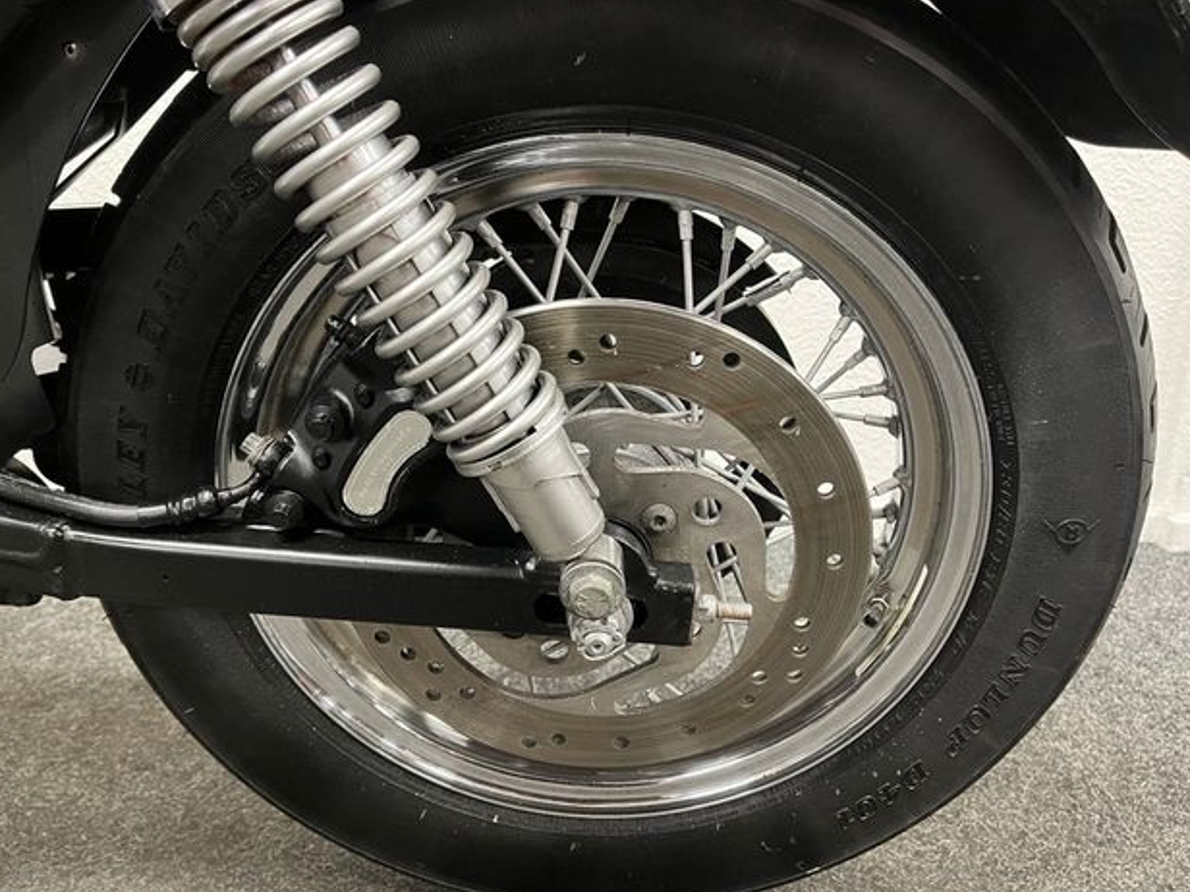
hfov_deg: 65.3
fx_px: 928
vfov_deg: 51.4
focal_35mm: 27
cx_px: 599
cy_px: 440
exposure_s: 1/33
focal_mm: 5.1
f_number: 1.6
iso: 400
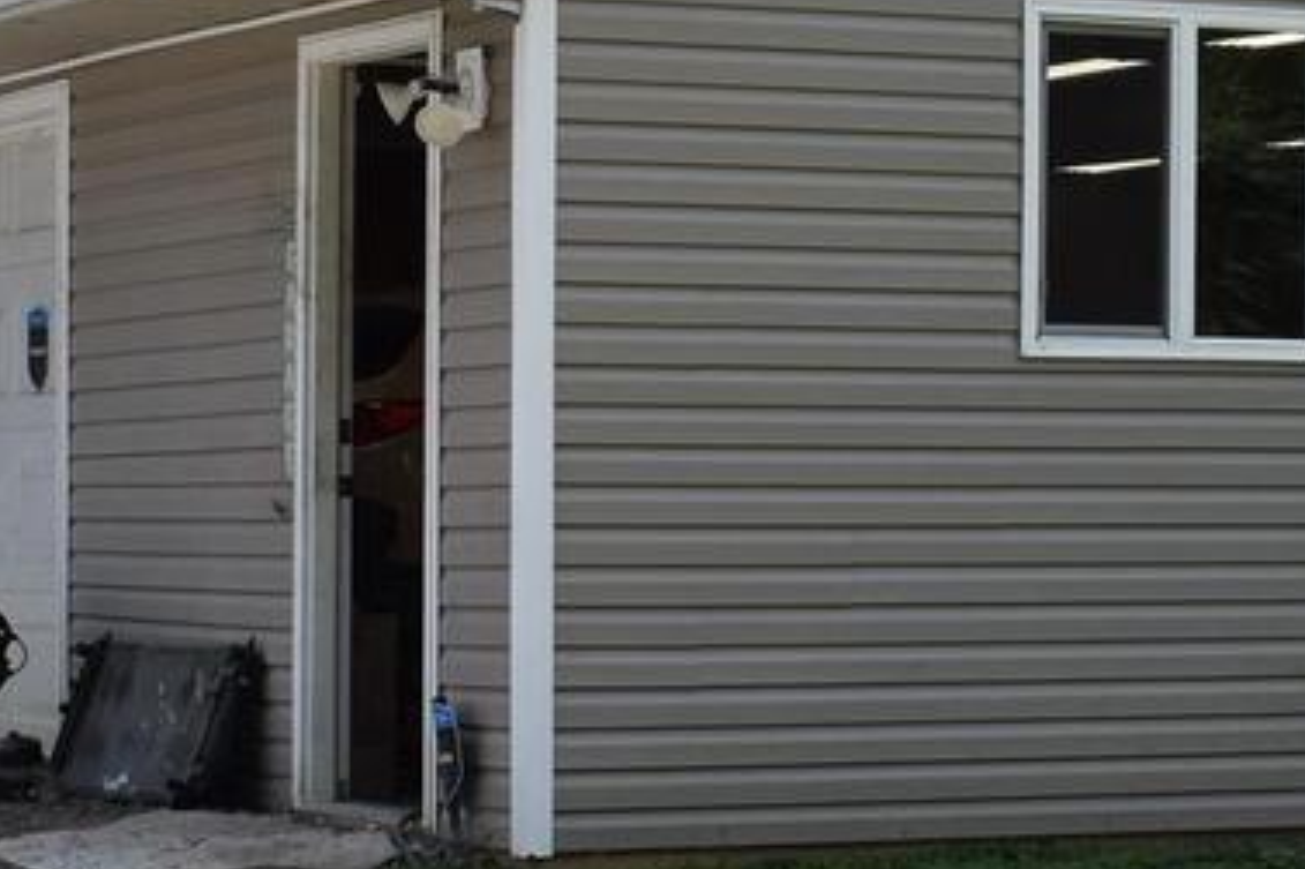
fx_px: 5399
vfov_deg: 9.2
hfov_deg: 13.6
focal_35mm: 149
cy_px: 391
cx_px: 1239
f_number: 9
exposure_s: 1/320
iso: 200
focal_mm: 26
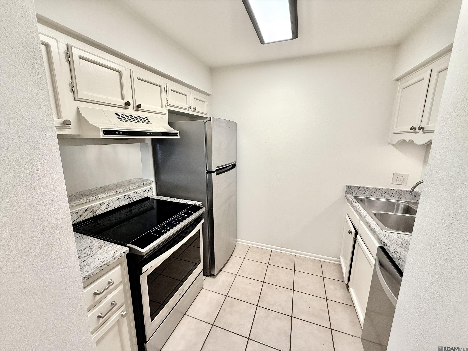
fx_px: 189
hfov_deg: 102.1
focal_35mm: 14
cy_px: 176
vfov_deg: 85.7
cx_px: 234
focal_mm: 2.22
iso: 160
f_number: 2.2
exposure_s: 1/120
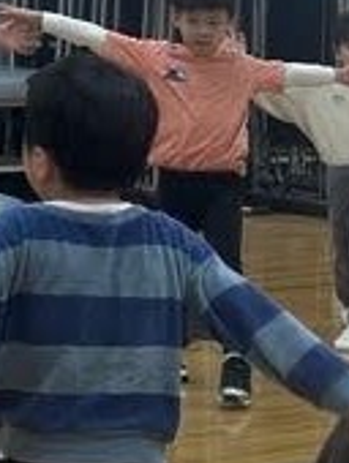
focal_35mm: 236
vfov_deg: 8.4
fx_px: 3165
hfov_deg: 6.1
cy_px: 411
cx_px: 792
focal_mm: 6.86
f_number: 1.78
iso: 100
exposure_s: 1/100
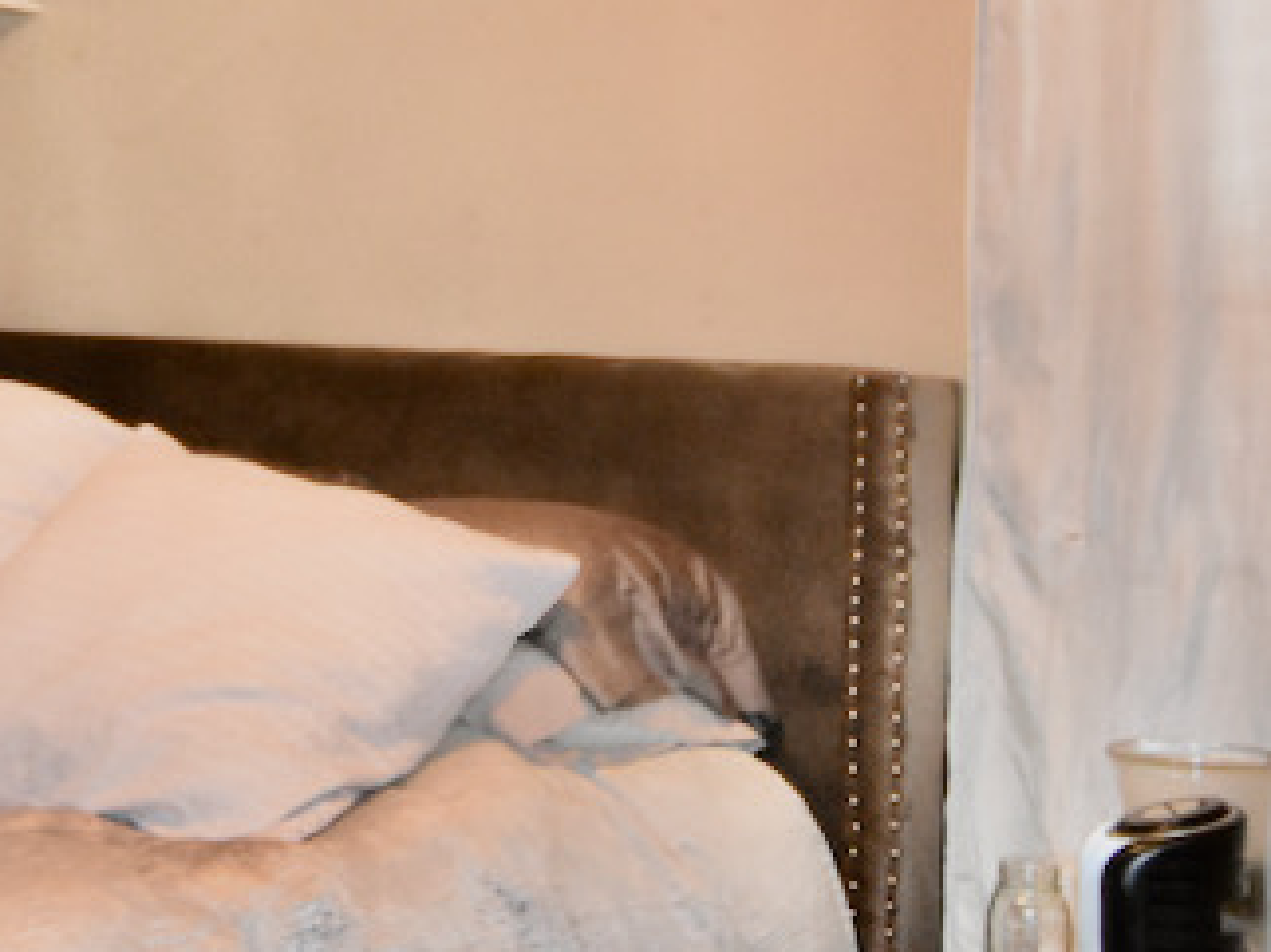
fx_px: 2420
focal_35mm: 66
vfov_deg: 21.9
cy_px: 154
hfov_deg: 29.0
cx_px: 312
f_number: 2.8
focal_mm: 11.5
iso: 3200
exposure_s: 1/60
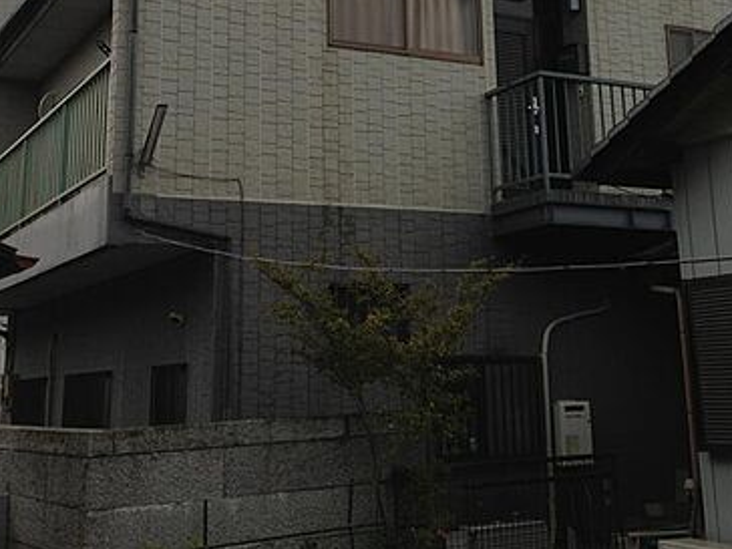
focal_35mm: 58
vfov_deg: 24.6
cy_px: 76
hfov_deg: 33.2
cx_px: 386
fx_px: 1226
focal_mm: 4.13
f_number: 2.4
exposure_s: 1/247
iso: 50
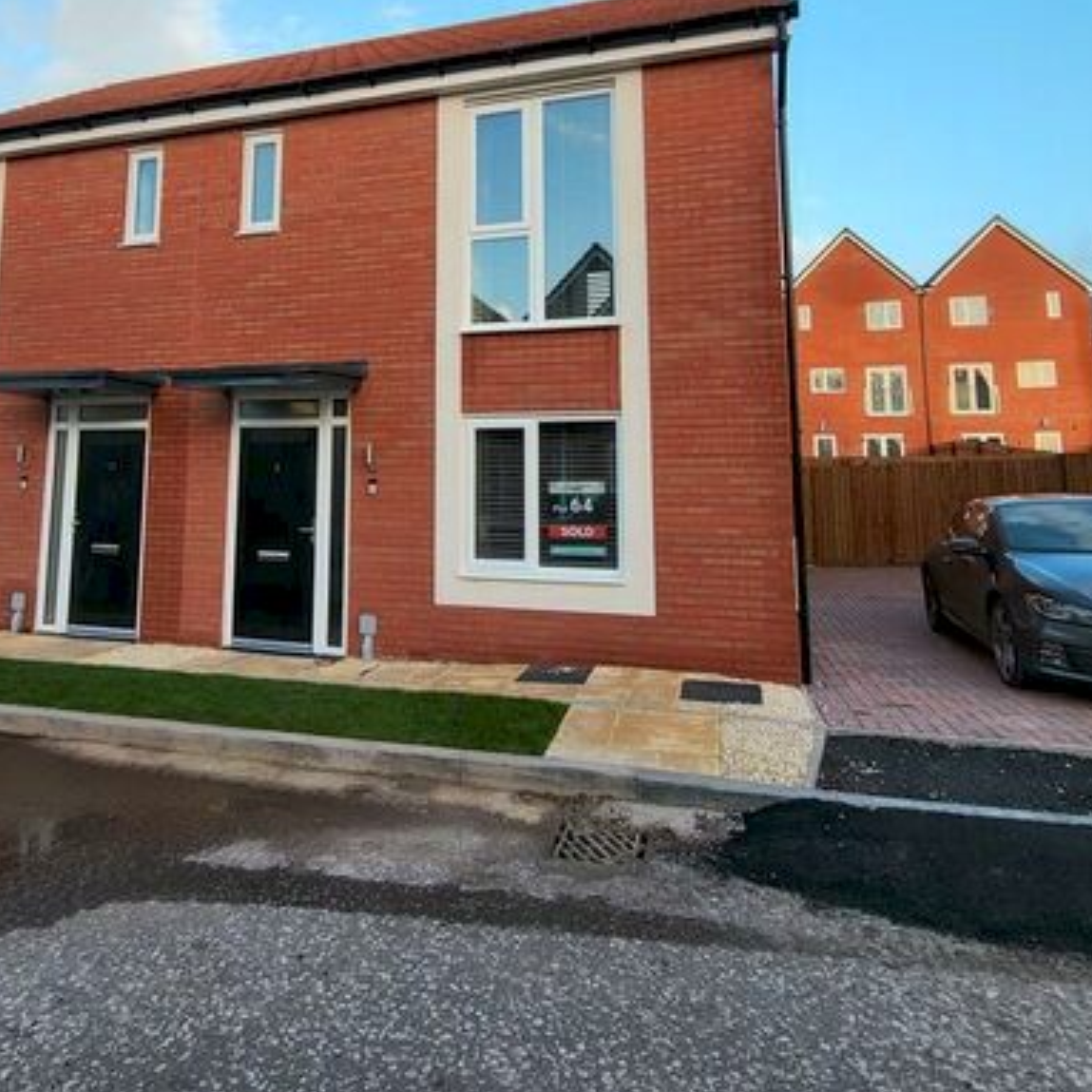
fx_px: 749
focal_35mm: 21
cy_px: 381
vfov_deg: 70.4
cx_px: 468
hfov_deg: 71.8
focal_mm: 1.74
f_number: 2.2
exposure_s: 1/138
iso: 32
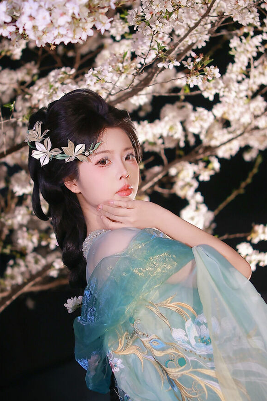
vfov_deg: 31.9
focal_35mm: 63
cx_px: 114
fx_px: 701
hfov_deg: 21.5
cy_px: 189
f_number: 2
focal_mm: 35
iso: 2000
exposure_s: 1/500
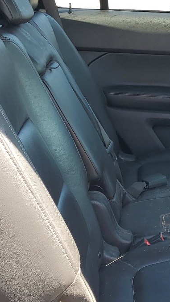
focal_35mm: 67
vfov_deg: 31.4
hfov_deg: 17.4
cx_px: 191
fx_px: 536
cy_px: 164
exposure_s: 1/200
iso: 50
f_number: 1.5
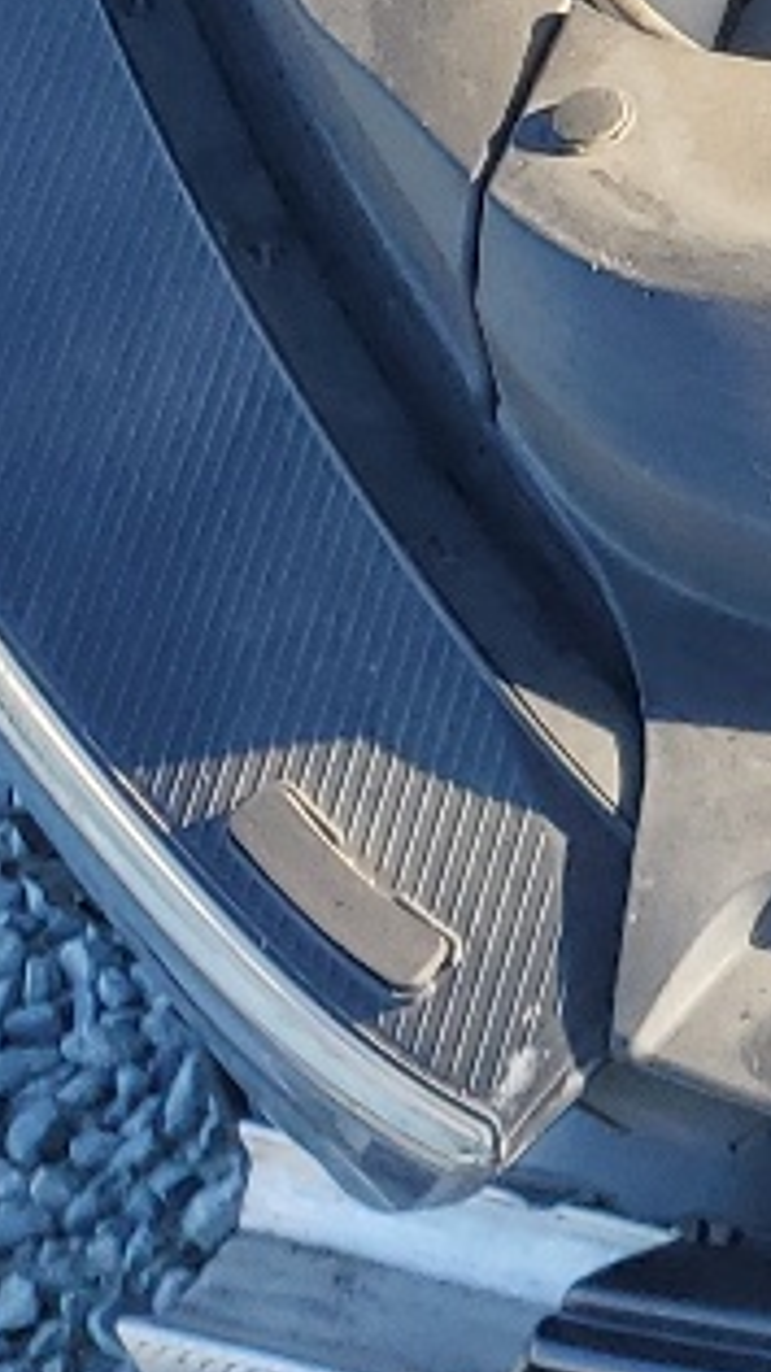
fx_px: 5238
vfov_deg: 14.3
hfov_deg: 6.8
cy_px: -422
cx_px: 2984
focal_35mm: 144
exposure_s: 1/500
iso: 50
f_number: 1.5
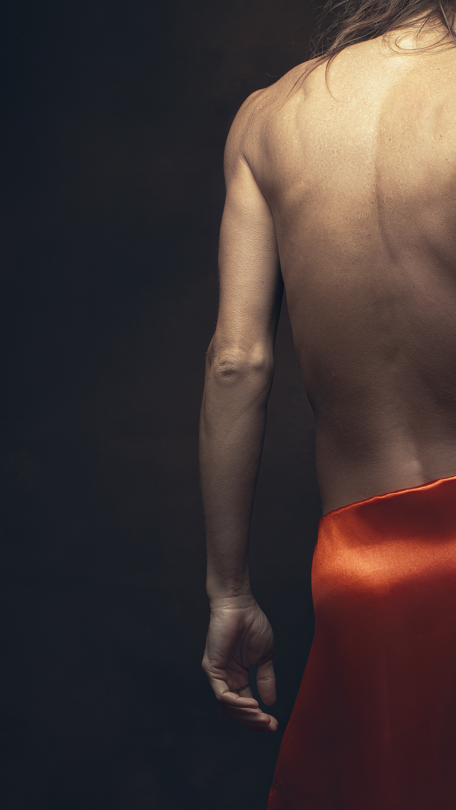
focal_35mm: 152
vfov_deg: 14.1
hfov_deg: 7.9
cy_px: 414
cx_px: 444
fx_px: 3268
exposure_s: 1/200
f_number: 7.1
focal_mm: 85
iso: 64
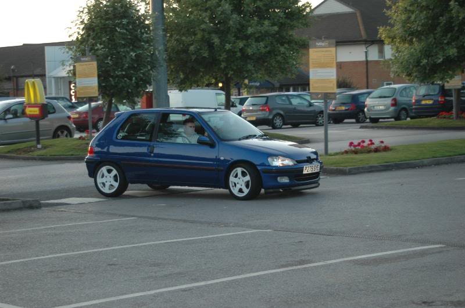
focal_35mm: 90
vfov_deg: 15.1
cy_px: 154
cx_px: 232
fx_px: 1161
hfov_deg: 22.7
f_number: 5
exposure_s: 1/125
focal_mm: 60
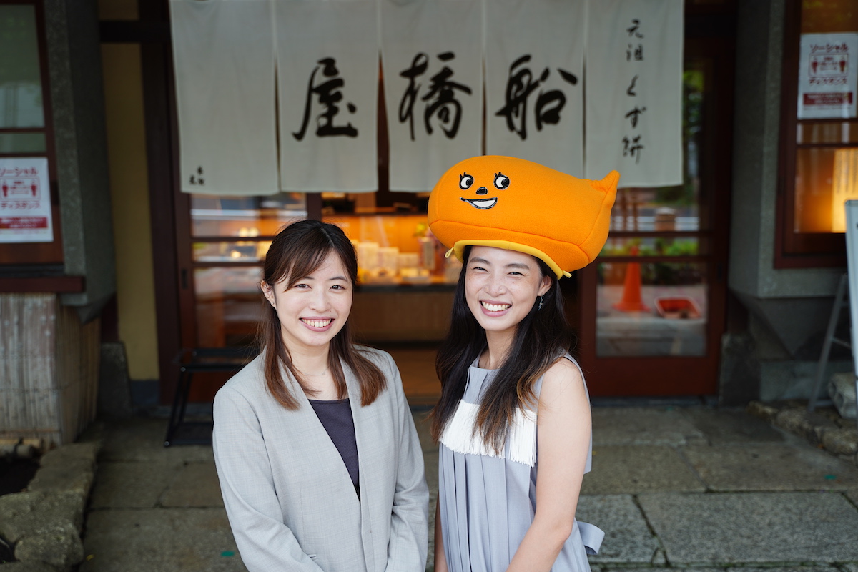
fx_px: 906
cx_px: 429
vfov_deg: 35.1
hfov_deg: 50.7
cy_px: 286
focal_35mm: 38
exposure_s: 1/60
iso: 100
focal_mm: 38
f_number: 2.8
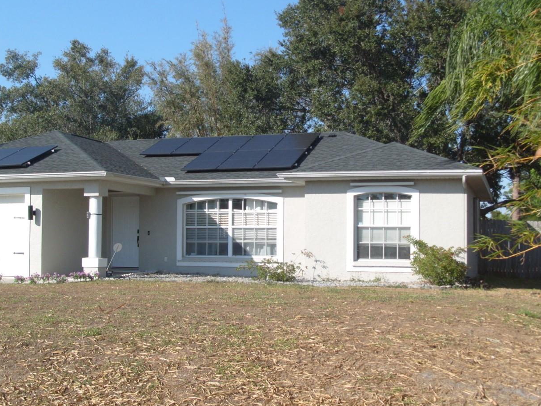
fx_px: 719
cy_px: 213
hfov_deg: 41.1
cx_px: 222
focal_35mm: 46
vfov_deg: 31.5
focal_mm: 7.8
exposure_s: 1/2000
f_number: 2.8
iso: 80
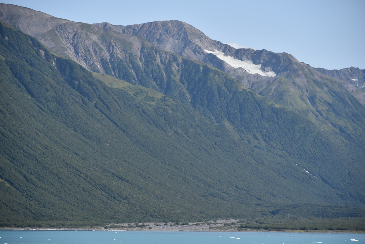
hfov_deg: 12.1
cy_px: 122
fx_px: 1724
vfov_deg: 8.1
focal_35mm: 170
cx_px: 182
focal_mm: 170
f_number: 7.1
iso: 100
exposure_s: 1/400
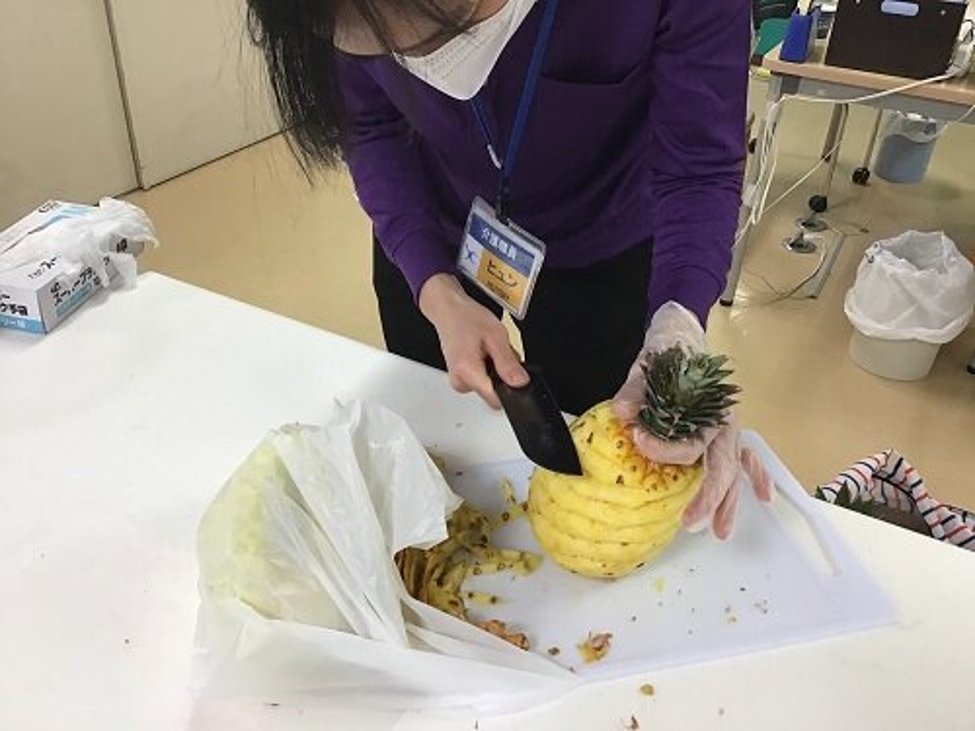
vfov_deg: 45.4
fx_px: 873
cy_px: 366
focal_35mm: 31
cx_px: 488
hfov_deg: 58.4
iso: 40
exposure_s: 1/30
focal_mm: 3.3
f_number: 2.4
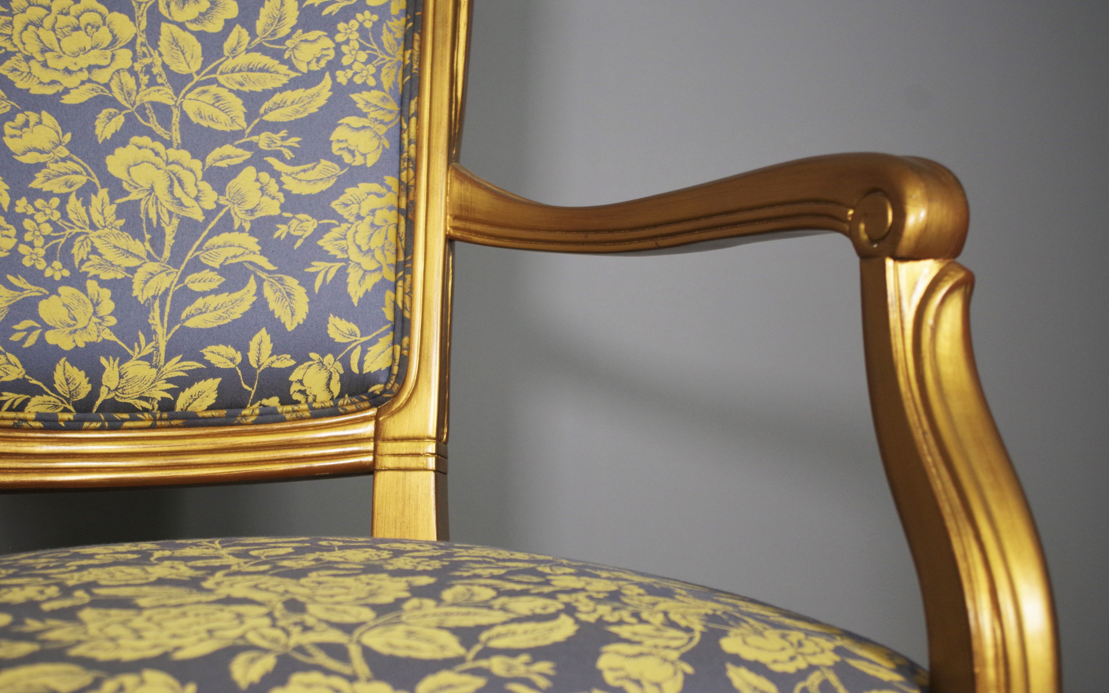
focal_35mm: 54
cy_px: 346
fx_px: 1632
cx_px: 558
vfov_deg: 24.0
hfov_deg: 37.5
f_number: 4.5
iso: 800
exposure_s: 1/80
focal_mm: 35
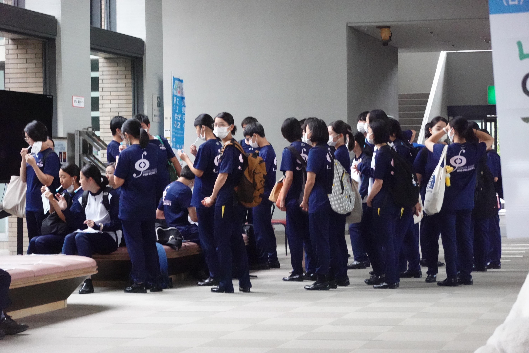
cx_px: 264
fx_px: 1660
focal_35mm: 113
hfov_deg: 18.1
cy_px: 176
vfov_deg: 12.1
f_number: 4.5
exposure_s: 1/160
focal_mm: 41.15
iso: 5000
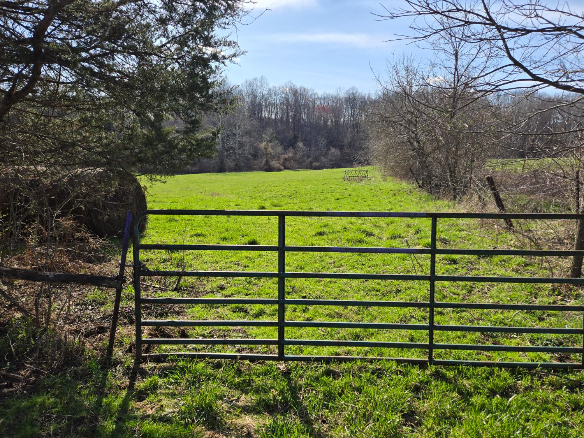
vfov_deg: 58.9
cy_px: 219
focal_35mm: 23
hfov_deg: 73.9
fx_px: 388
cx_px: 292
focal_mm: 5.4
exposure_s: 1/1889
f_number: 1.8
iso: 25
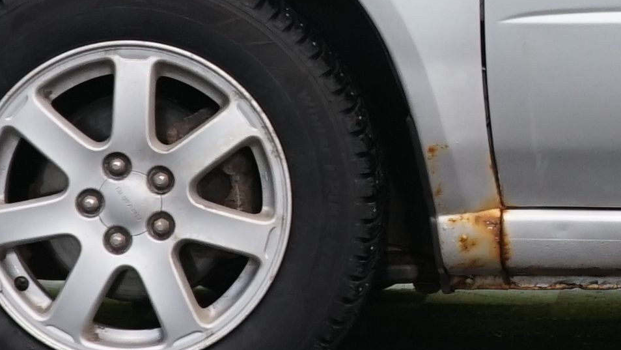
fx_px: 5534
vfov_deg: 3.6
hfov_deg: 6.3
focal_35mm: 336
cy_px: -122
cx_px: 1157
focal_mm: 51
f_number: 5.6
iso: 640
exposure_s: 1/25
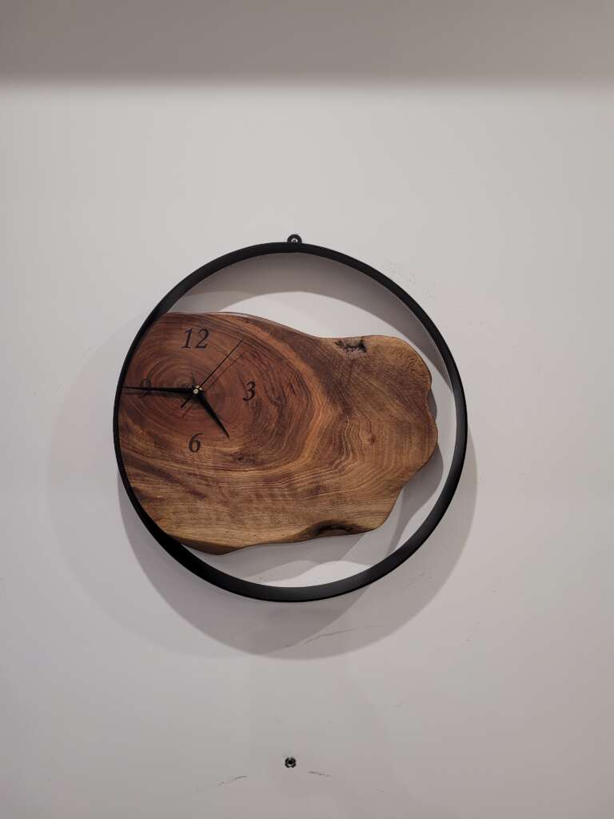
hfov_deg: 53.1
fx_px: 615
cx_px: 307
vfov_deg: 67.3
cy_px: 410
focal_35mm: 26
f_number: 1.8
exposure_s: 1/100
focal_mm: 5.4
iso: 200
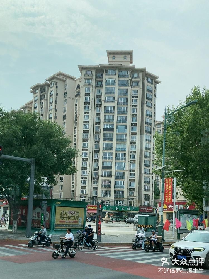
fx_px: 515
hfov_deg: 22.9
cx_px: 104
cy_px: 140
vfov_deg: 30.3
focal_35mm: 64
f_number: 1.8
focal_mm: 3.99
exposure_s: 1/1656
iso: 20
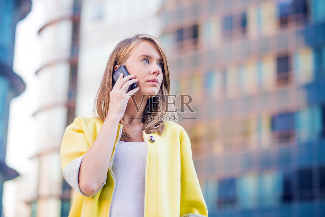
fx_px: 768
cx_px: 162
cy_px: 108
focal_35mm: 85
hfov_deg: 23.9
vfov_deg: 16.1
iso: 200
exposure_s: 1/200
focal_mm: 85
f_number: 2.2
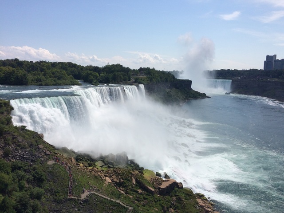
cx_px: 142
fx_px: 238
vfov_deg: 48.2
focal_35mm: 29
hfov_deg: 61.7
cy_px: 106
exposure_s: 1/5128
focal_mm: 4.15
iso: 40
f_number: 2.2
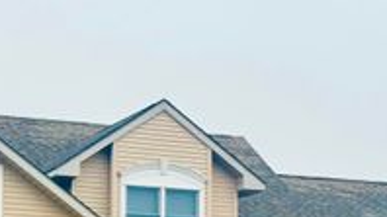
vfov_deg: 9.0
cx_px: 70
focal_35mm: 132
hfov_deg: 16.1
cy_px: 302
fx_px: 1353
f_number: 1.78
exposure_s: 1/2513
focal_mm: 6.76
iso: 64
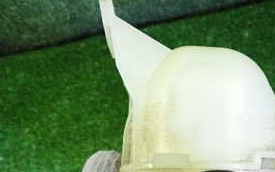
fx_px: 517
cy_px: 180
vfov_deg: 18.3
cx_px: 276
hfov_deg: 28.0
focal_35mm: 69
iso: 800
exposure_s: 1/30
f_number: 2.3
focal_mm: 5.4
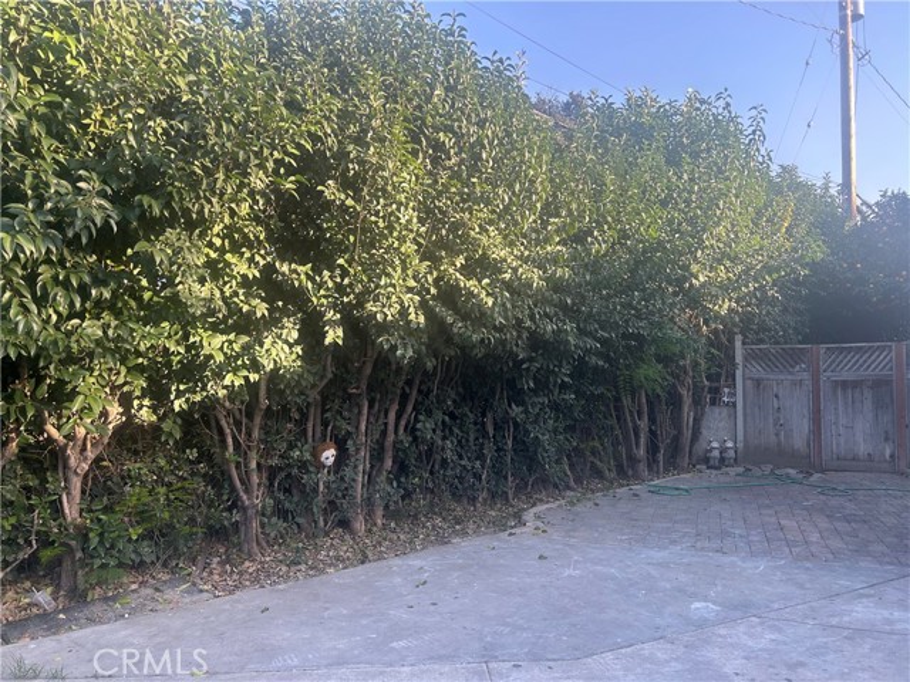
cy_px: 341
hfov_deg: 67.3
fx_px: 683
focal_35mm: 26
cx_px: 455
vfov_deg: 53.1
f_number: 1.5
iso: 50
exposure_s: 1/328
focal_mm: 5.7
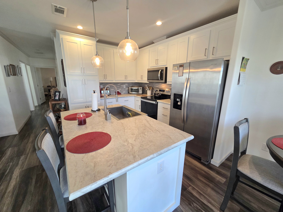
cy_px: 106
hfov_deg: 106.2
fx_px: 106
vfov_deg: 89.9
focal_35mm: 13
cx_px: 142
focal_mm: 2.2
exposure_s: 1/120
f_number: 2.2
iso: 200
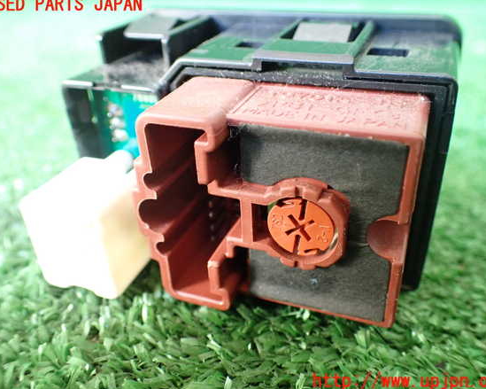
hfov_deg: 55.7
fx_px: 460
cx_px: 247
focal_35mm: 32
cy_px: 193
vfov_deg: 45.8
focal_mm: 5.4
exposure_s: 1/50
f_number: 2.3
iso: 800
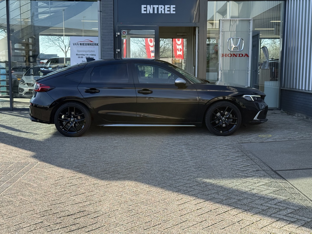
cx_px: 156
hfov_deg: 39.7
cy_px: 117
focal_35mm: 48
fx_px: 433
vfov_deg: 30.3
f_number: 1.78
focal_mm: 6.76
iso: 100
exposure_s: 1/1678
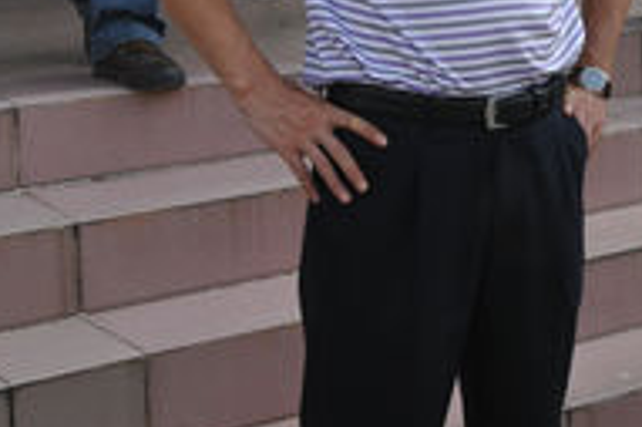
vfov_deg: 13.8
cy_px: -180
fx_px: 1675
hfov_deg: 18.8
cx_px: 992
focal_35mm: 94
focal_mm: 20
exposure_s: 1/320
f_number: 9
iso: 400
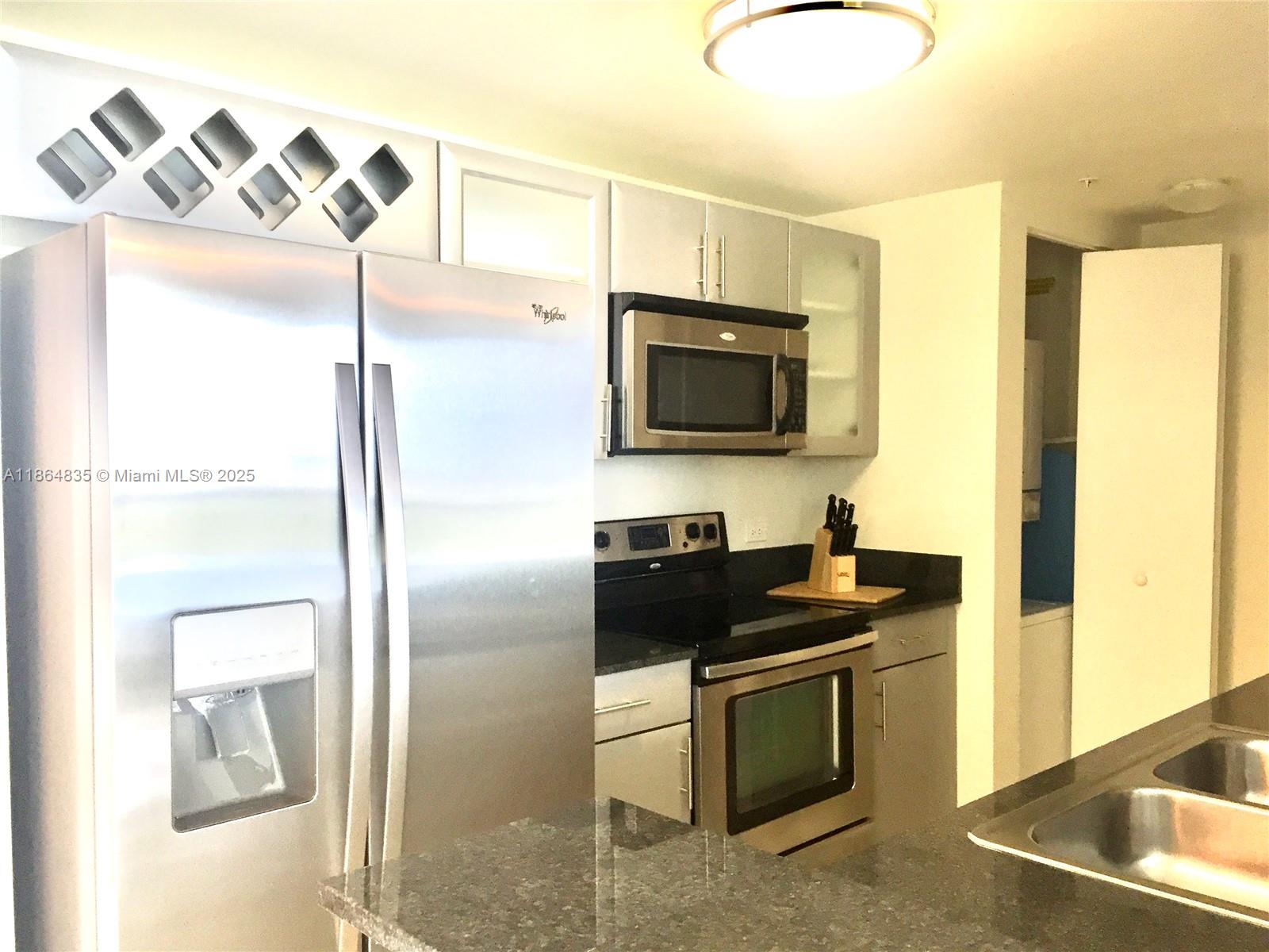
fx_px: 1063
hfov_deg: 61.7
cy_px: 476
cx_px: 634
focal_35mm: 29
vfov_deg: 48.2
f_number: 2.2
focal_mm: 4.15
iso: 32
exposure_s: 1/30
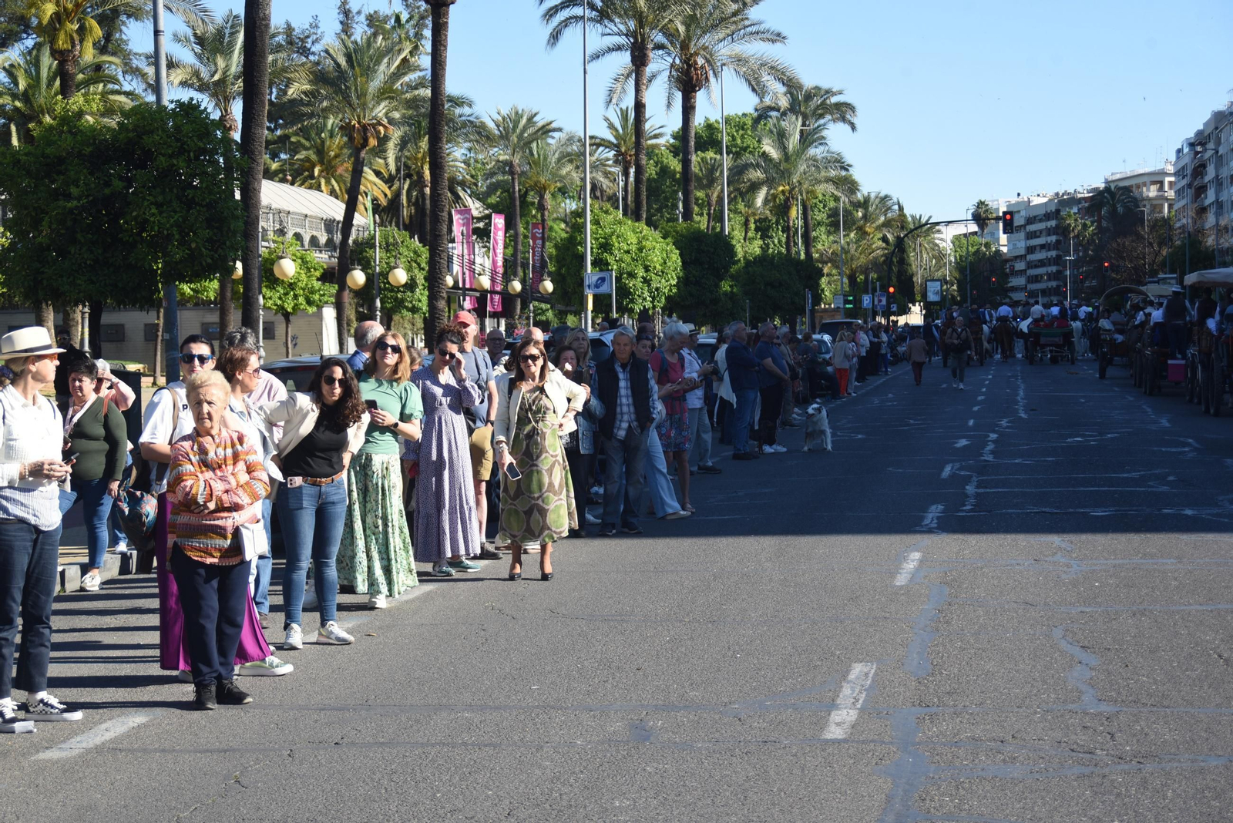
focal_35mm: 78
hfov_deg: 26.0
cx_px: 616
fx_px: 2672
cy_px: 412
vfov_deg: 17.5
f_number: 9
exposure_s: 1/400
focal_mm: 78
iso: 220
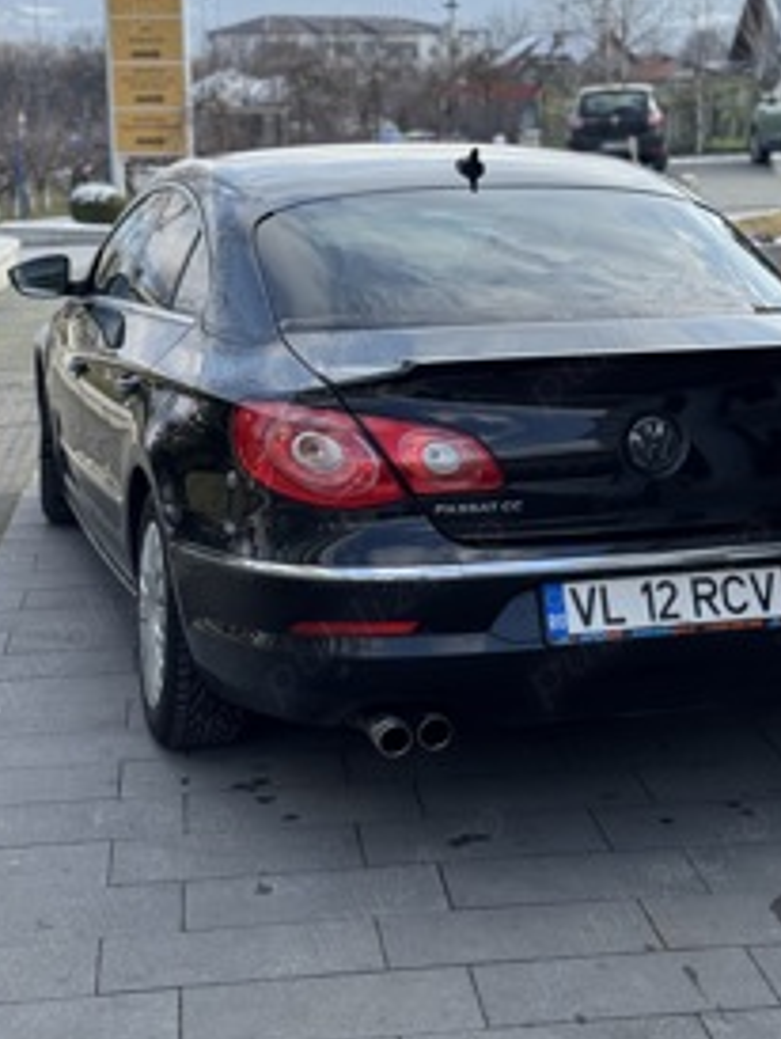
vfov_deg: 27.6
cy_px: 379
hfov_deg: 21.0
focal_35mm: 70
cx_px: 516
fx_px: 2103
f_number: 1.78
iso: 64
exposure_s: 1/2252
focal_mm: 6.76
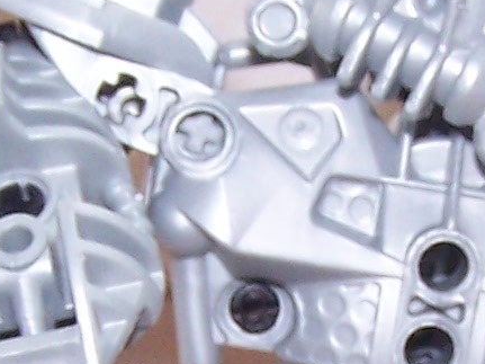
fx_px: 3180
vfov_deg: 6.5
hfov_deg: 8.7
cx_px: 341
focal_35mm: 227
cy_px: 465
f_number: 2.8
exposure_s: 1/250
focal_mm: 6.3
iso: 140
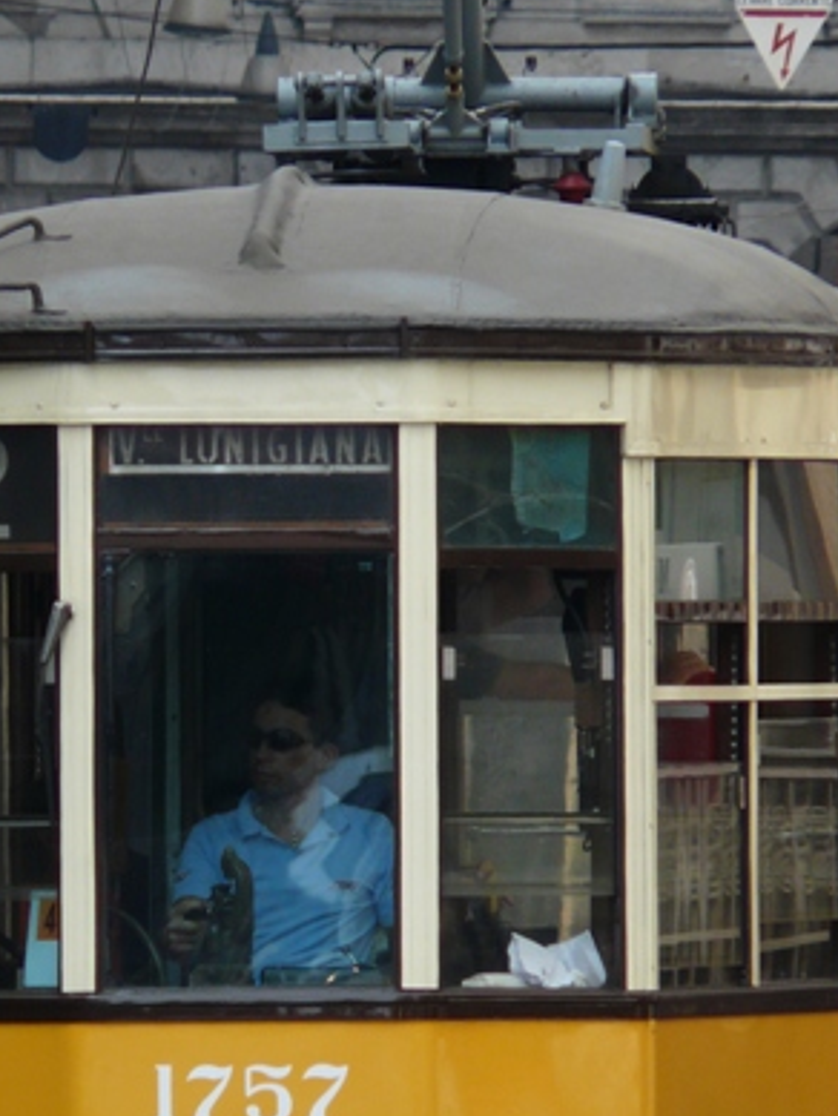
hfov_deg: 1.7
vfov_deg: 2.3
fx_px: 27873
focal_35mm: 864
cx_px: 301
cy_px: 756
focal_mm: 82.8
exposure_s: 1/200
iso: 100
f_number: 4.2
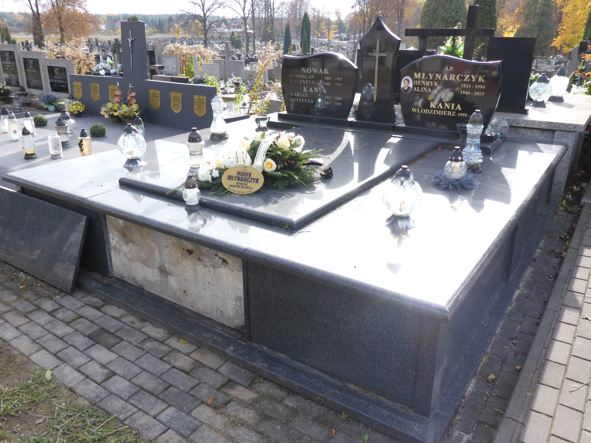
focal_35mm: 28
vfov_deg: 49.7
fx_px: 478
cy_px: 222
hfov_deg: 63.4
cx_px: 296
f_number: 3.3
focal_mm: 4.9
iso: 80
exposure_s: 1/200
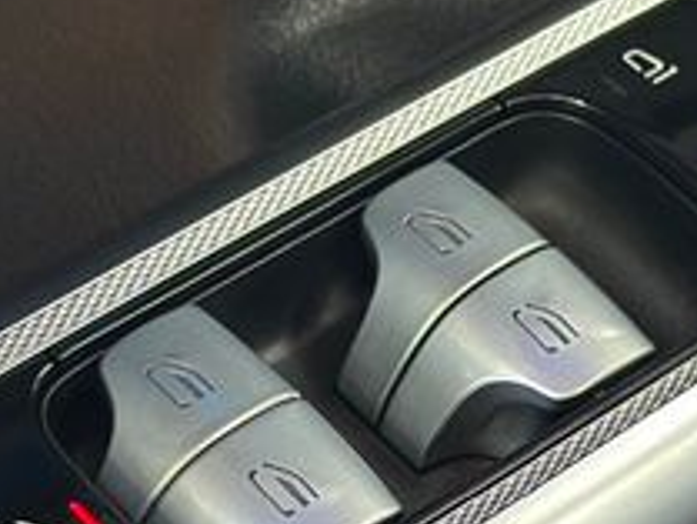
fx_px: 2962
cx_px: 520
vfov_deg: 10.1
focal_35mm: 147
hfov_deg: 13.4
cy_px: 214
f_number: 1.78
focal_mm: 6.86
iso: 250
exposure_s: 1/60
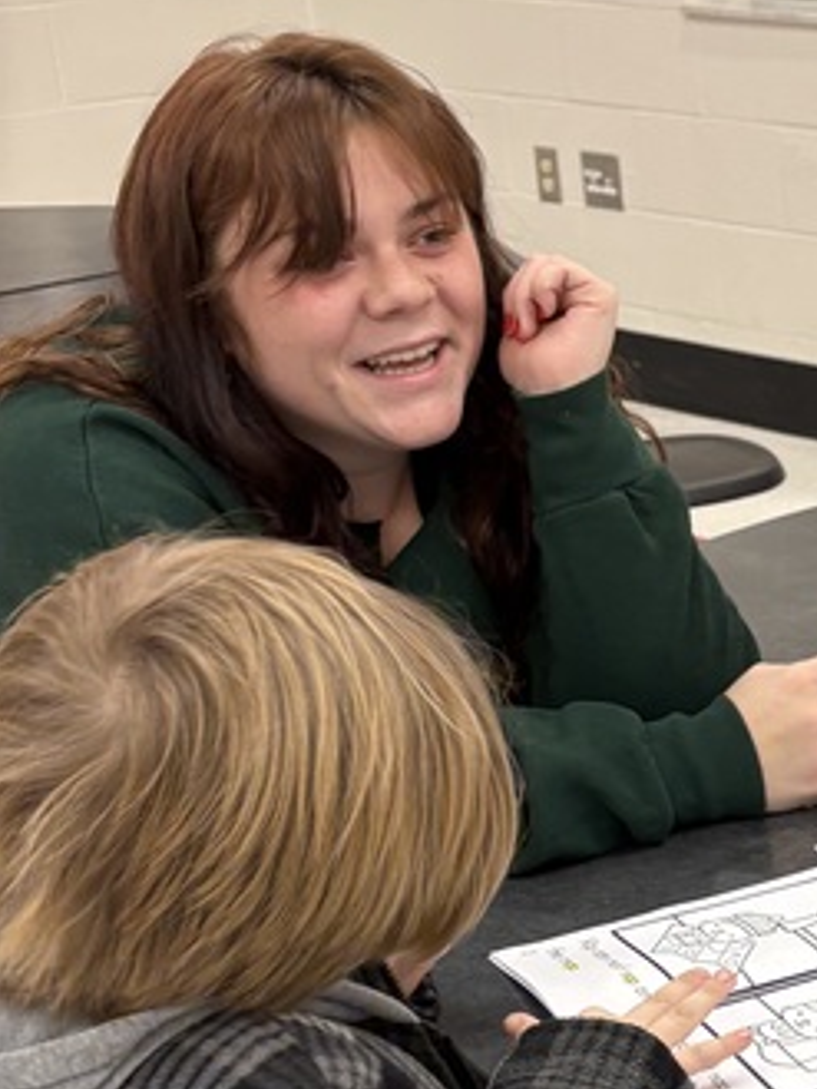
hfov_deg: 16.4
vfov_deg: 23.9
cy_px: 798
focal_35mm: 81
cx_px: 1267
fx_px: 2547
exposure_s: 1/60
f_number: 1.6
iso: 80
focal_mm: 5.96
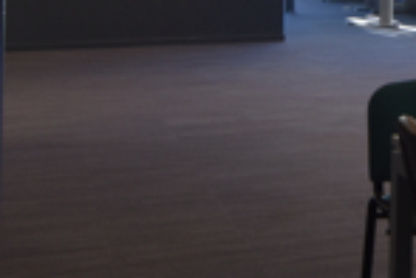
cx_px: 521
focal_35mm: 98
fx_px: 1132
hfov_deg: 19.4
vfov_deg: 13.2
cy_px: -136
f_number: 4.5
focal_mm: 12
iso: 200
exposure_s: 1/80
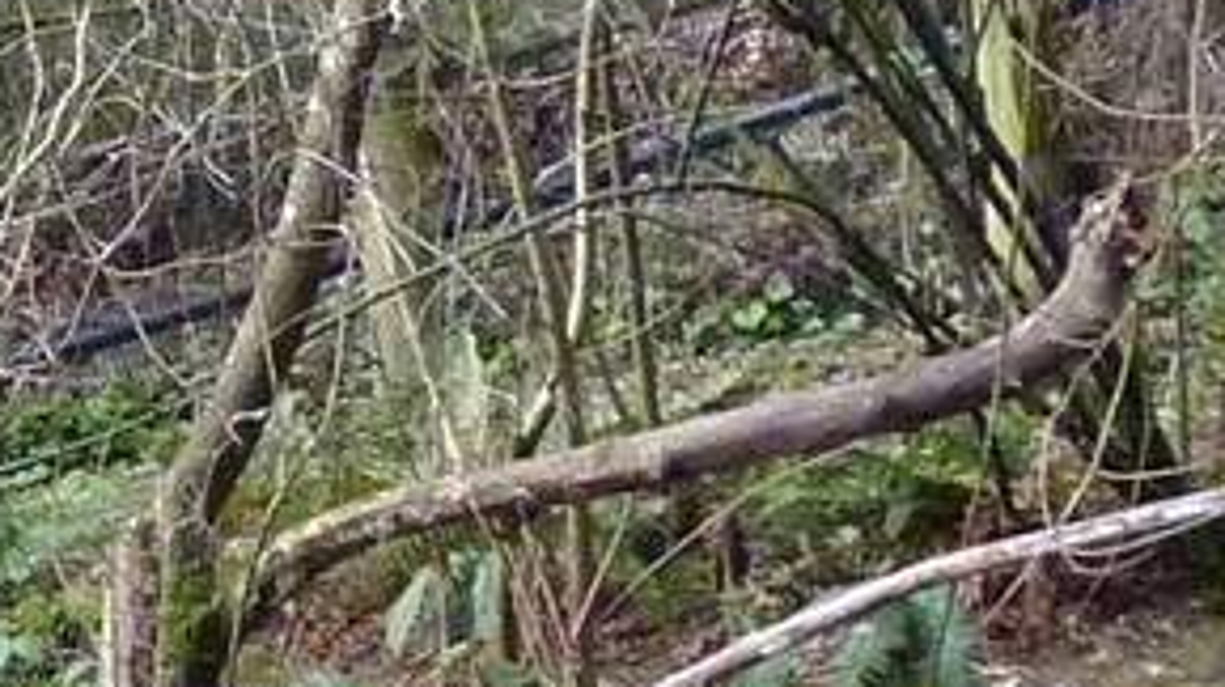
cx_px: -572
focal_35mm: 151
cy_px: -165
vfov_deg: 7.9
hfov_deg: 13.5
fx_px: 4901
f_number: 3.3
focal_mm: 4.1
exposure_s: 1/160
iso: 400
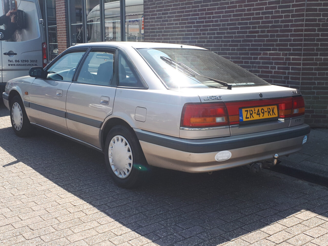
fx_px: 256
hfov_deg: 65.3
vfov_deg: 51.4
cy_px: 123
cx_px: 164
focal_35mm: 27
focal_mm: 3.6
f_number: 1.9
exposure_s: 1/598
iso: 40
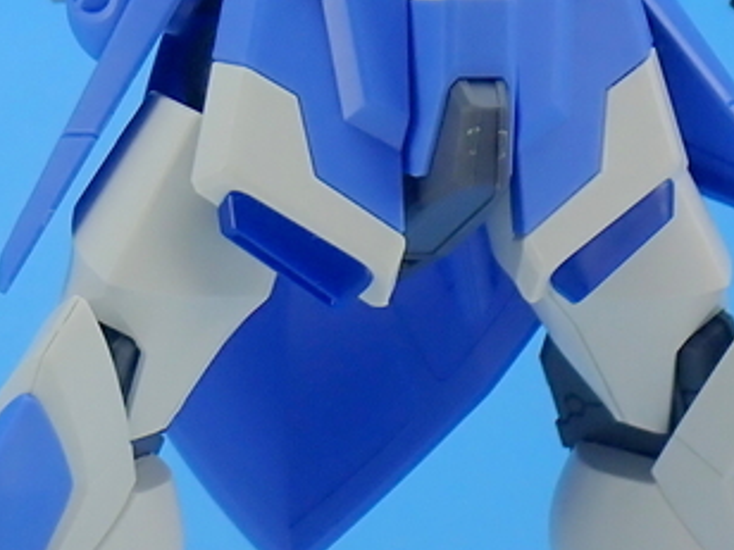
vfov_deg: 4.4
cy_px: -298
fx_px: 7040
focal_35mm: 332
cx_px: -129
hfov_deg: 5.9
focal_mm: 18
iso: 100
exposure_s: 1/13
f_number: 4.9
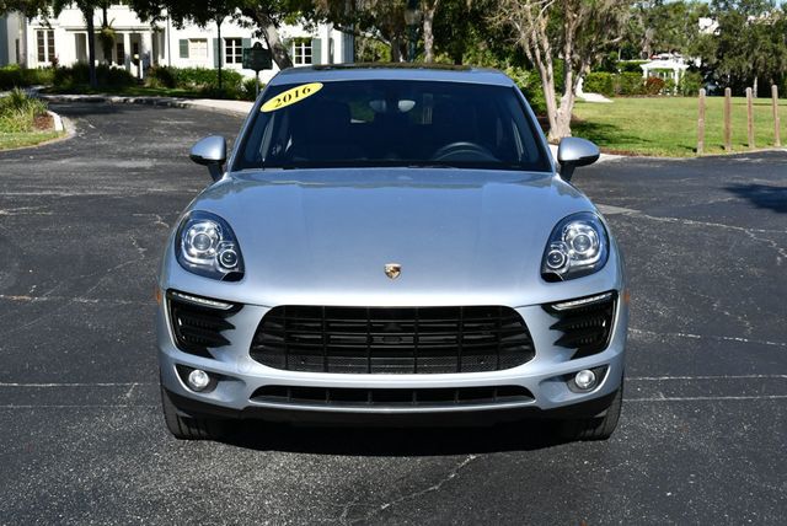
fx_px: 1138
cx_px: 394
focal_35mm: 52
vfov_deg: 26.0
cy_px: 263
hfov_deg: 38.2
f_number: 9
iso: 100
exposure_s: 1/320
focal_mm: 26
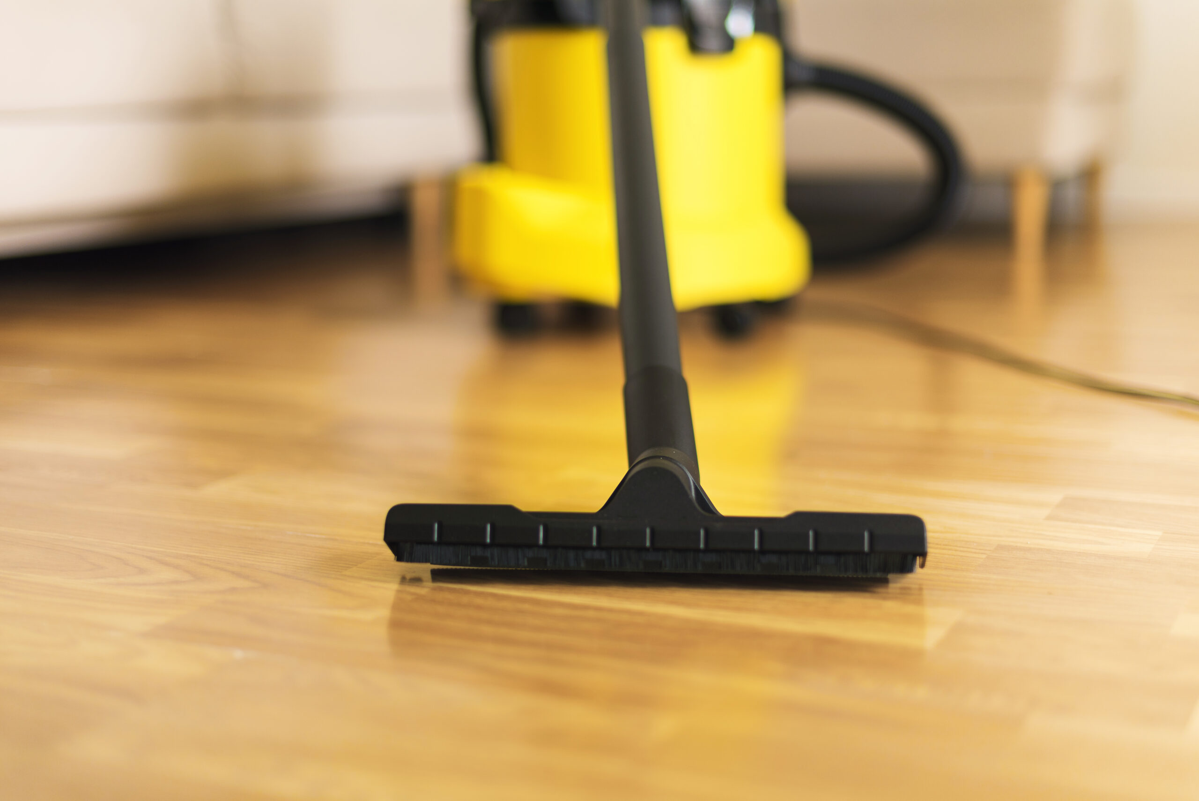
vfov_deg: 27.0
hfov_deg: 39.6
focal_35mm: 50
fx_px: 1666
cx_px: 600
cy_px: 400
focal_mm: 50
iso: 160
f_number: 1.4
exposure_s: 1/400
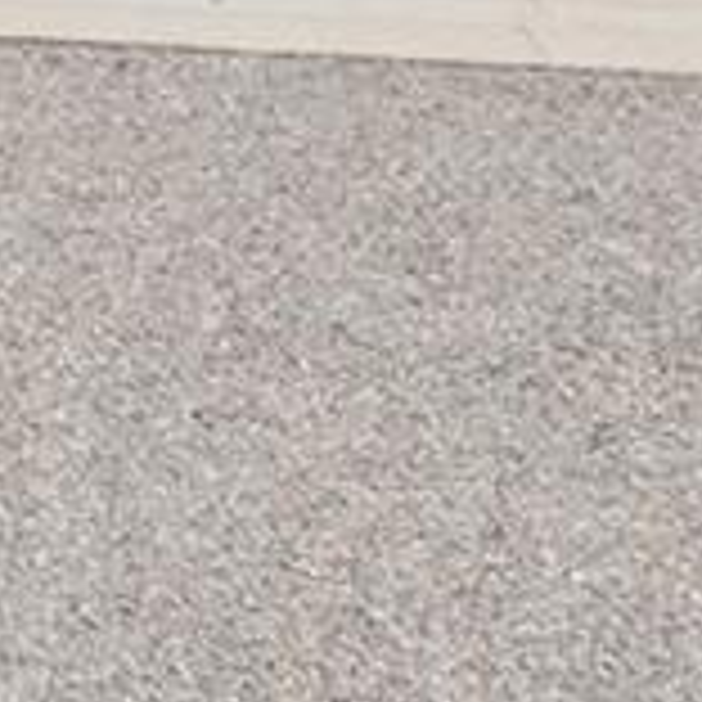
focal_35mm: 131
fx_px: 3006
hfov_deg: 11.8
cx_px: -734
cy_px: -855
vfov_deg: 11.5
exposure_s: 1/400
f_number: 8
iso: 100
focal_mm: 10
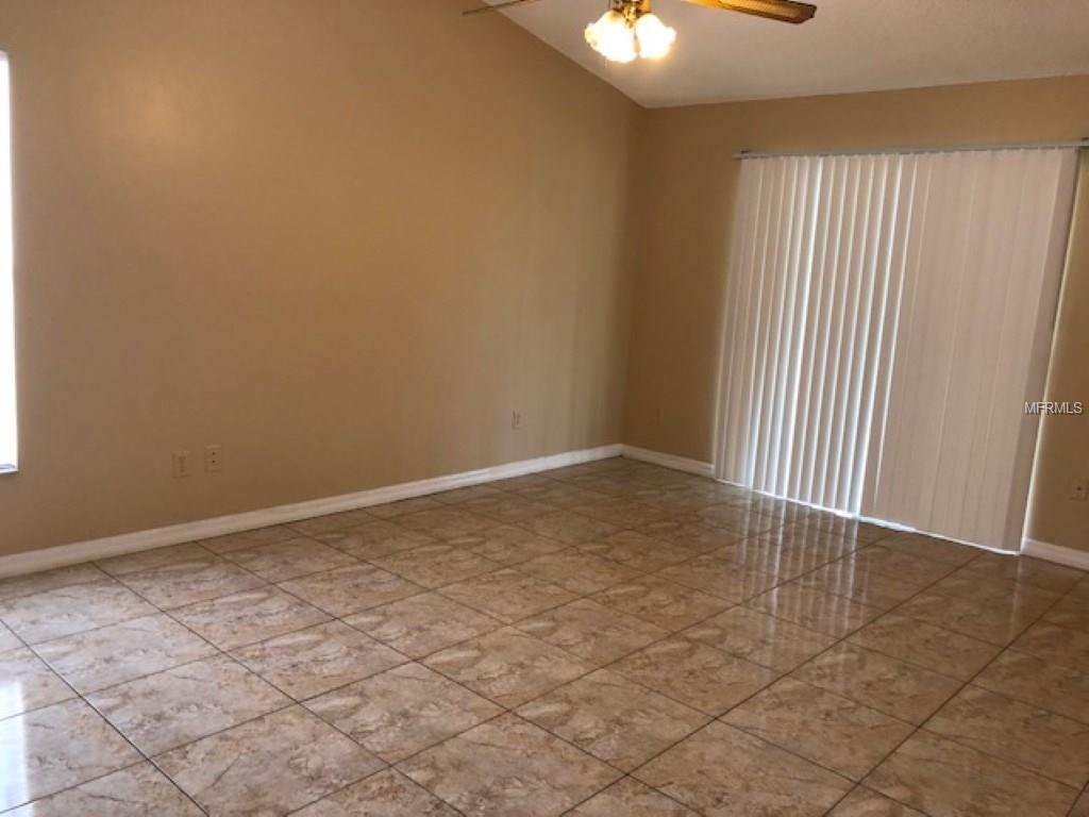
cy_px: 408
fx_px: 881
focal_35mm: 28
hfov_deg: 63.4
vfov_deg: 49.7
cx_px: 544
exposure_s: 1/20
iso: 40
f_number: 1.8
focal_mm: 3.99
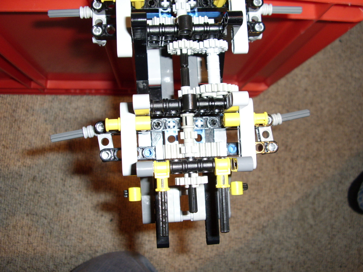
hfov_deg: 60.0
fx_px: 315
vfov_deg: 46.8
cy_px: 136
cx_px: 182
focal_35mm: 30
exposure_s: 1/30
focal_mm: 5.8
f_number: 2.9
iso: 141
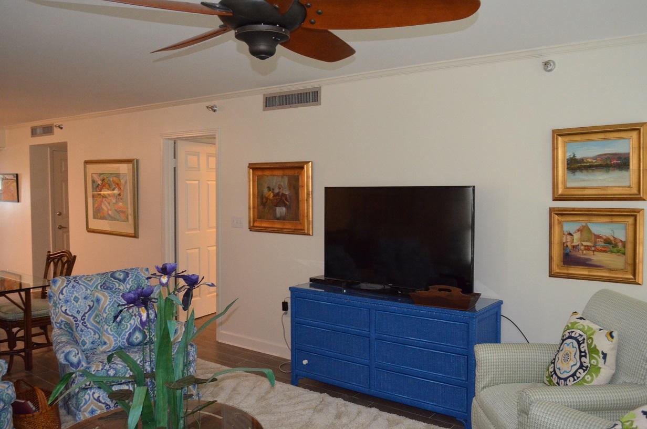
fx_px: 538
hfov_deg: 62.0
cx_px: 324
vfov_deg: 43.4
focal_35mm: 30
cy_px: 214
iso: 2800
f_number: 3.8
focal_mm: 20
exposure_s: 1/60
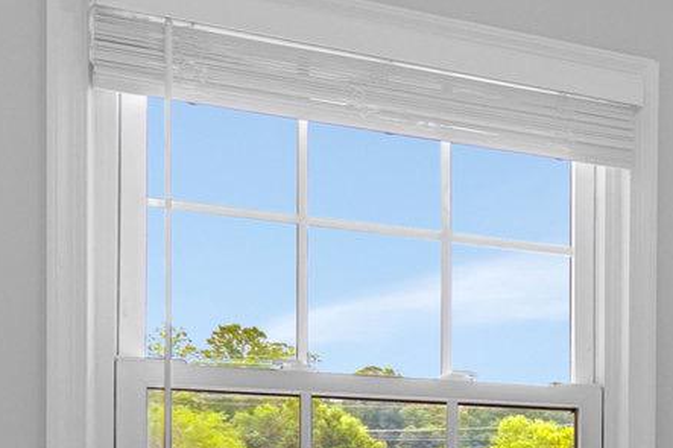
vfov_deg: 17.7
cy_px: 500
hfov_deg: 19.7
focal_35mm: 74
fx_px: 1383
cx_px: 1231
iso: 1000
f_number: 4
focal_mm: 16
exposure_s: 1/250
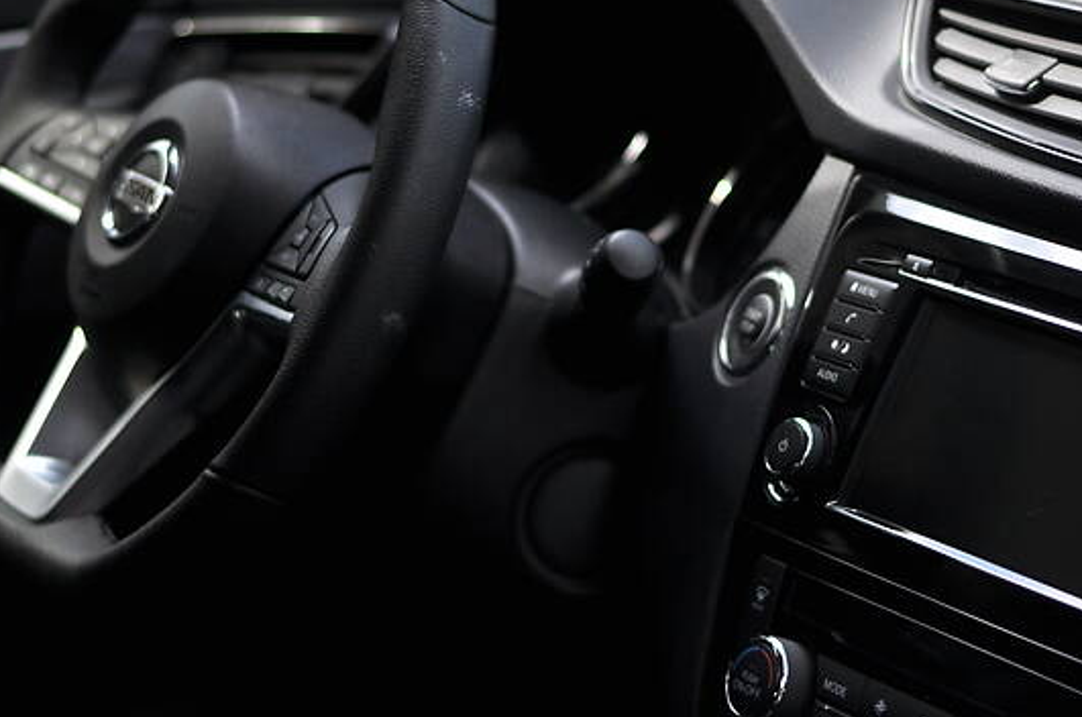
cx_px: 571
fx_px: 3390
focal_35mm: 113
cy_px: 345
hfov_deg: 18.1
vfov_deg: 12.1
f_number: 2.2
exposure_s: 1/1600
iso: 159
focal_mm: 50
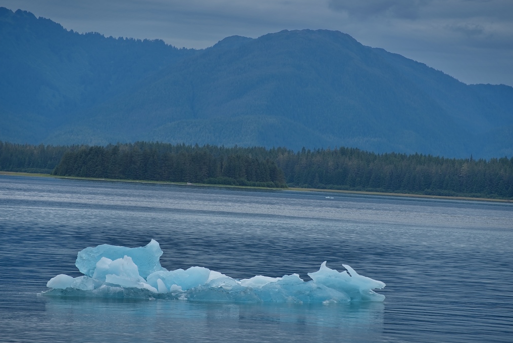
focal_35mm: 233
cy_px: 154
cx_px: 260
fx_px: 3321
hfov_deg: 8.8
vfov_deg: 5.9
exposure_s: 1/400
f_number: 7.1
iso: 100
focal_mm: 185
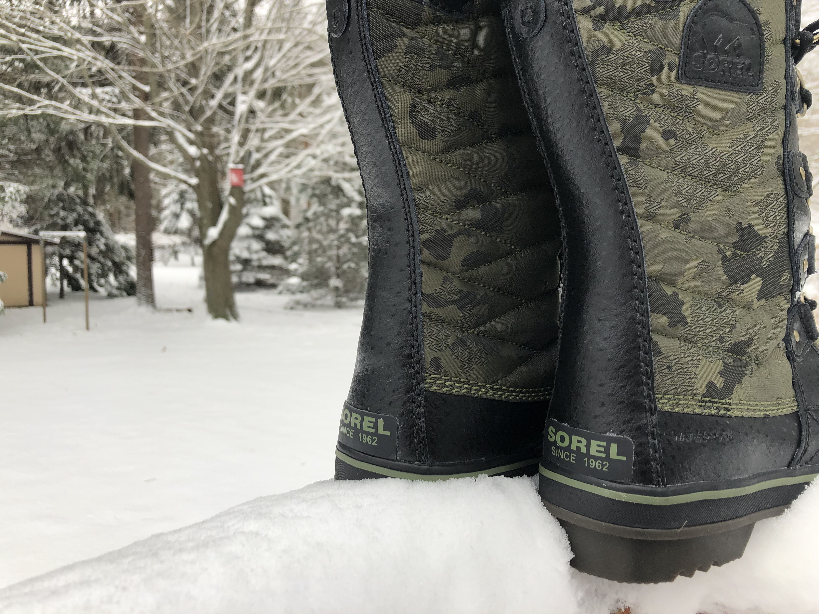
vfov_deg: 49.7
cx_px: 410
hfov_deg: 63.4
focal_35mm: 28
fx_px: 662
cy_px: 307
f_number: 1.8
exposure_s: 1/289
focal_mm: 3.99
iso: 20
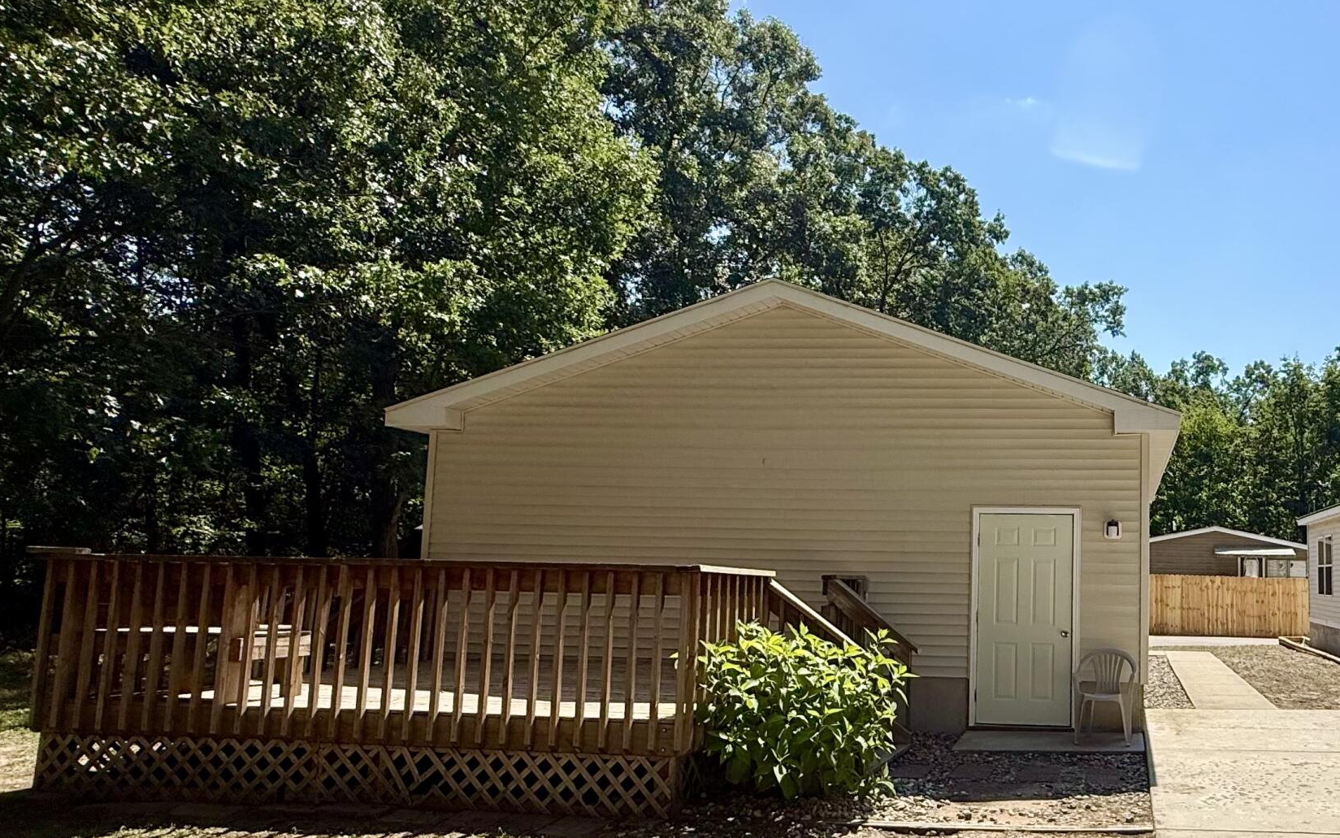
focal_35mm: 27
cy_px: 484
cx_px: 1041
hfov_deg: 63.4
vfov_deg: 45.9
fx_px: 986
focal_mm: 2.22
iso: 50
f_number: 2.2
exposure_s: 1/2320
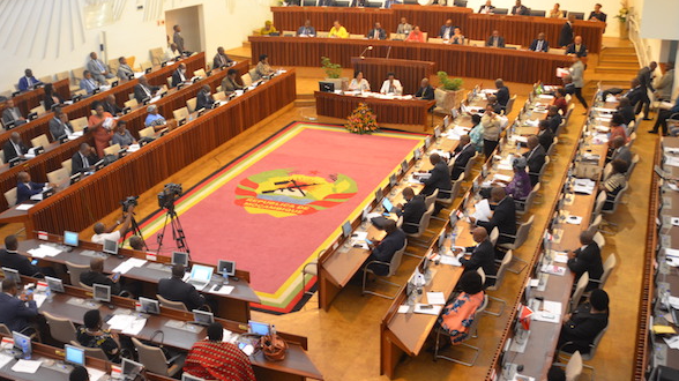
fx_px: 738
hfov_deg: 49.4
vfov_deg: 29.0
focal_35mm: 41
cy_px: 204
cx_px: 312
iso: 800
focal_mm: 24
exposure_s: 1/40
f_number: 3.2
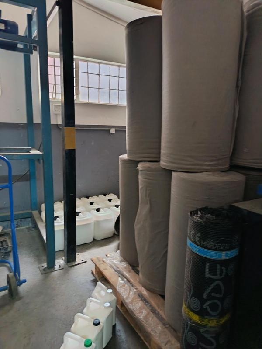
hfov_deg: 56.8
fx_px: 242
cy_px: 174
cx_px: 131
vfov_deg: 71.6
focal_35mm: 24
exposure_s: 1/33.3
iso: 2850
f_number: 1.75
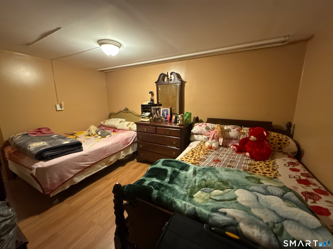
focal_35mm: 14
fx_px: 135
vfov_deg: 85.7
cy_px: 124
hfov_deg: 102.1
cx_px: 166
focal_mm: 2.22
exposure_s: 1/60
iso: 1000
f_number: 2.2
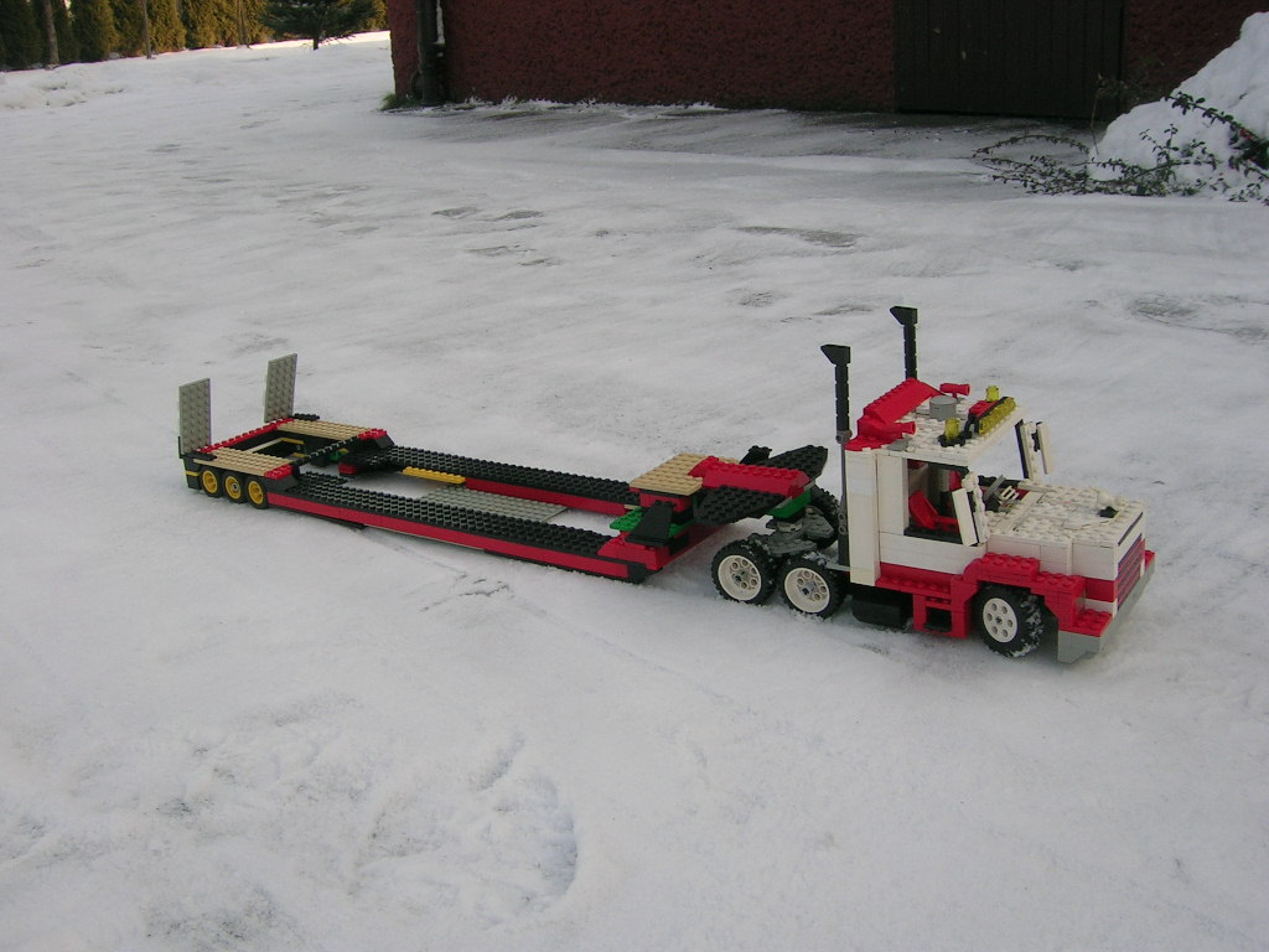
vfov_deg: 40.7
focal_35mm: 35
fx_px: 1283
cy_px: 476
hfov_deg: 52.6
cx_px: 634
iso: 50
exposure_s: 1/154
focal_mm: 5.4
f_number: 4.8
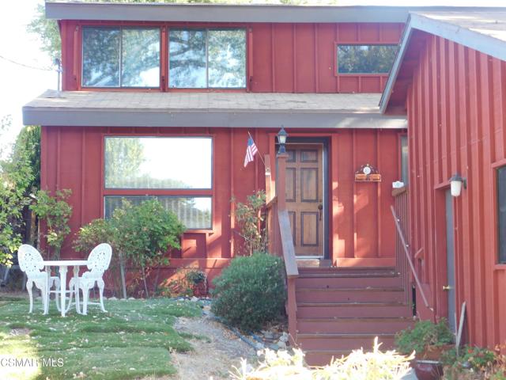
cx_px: 253
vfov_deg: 22.3
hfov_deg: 29.4
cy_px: 190
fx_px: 965
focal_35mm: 66
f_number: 4.2
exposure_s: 1/30
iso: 140
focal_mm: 11.7
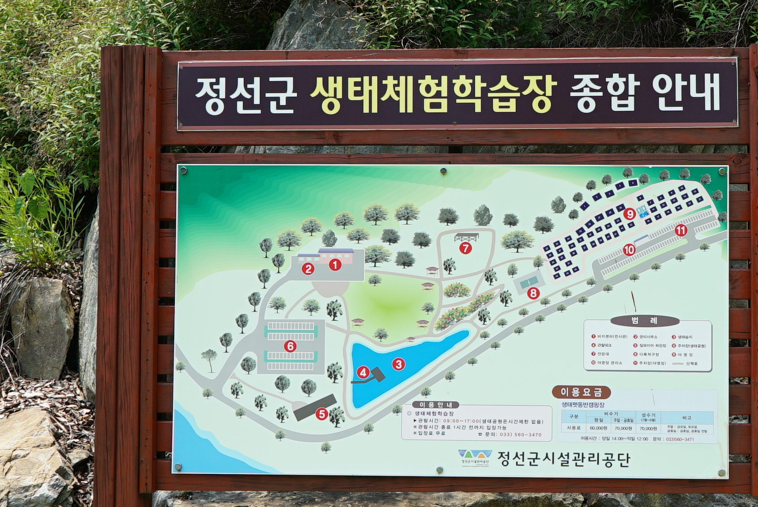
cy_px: 239
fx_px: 1369
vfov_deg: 20.9
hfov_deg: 30.6
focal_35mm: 65
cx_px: 541
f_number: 6.3
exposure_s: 1/400
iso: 200
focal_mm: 26
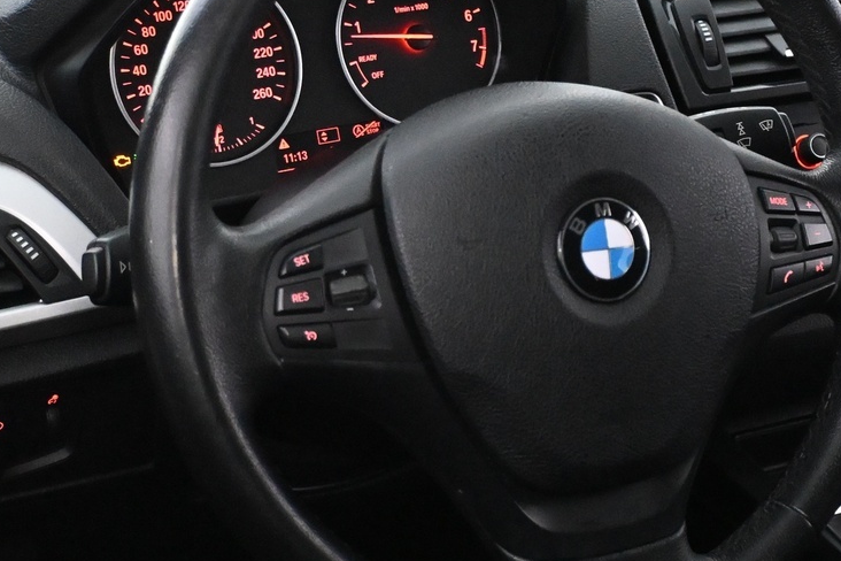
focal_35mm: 73
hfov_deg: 27.5
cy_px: 185
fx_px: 1705
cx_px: 592
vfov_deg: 18.6
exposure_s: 1/60
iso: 7200
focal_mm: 22
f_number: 4
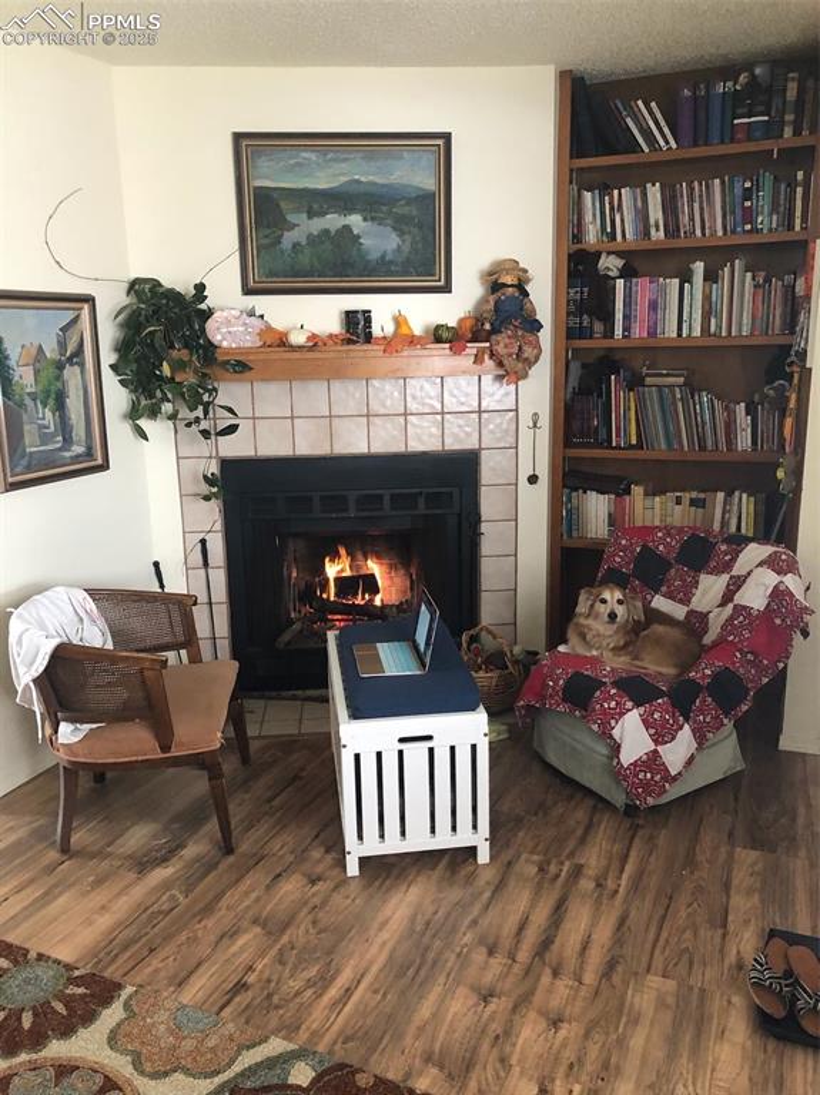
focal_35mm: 28
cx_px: 410
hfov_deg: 49.7
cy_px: 548
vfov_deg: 63.5
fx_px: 885
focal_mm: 3.99
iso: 80
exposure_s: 1/15
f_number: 1.8
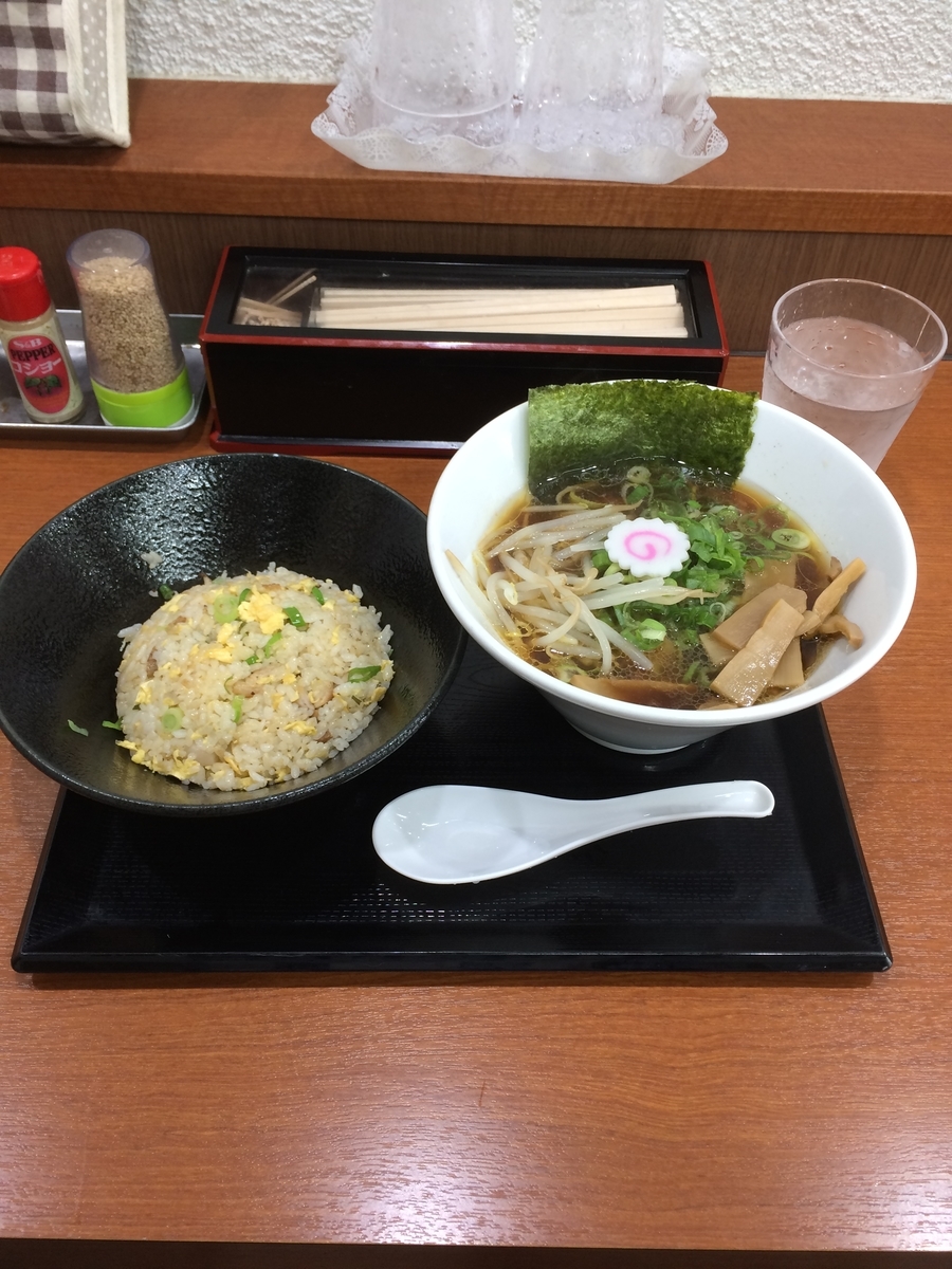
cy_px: 634
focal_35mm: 29
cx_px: 476
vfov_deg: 61.7
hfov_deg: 48.2
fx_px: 1063
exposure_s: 1/30
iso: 50
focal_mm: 4.15
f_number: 2.2
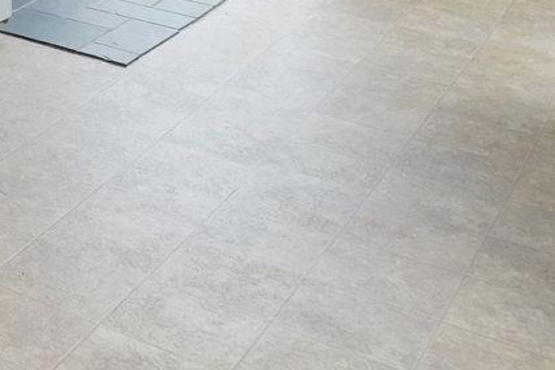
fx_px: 1202
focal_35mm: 78
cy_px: -418
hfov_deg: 19.7
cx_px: -428
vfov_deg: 14.1
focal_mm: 16
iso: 1250
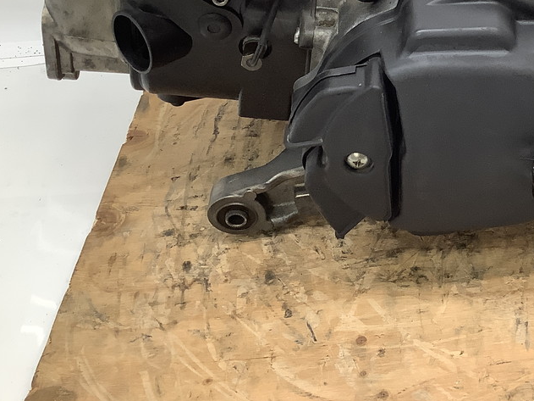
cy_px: 42
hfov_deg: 30.9
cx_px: 498
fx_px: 910
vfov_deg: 24.1
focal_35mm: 59
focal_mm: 3.3
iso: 80
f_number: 2.4
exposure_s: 1/120
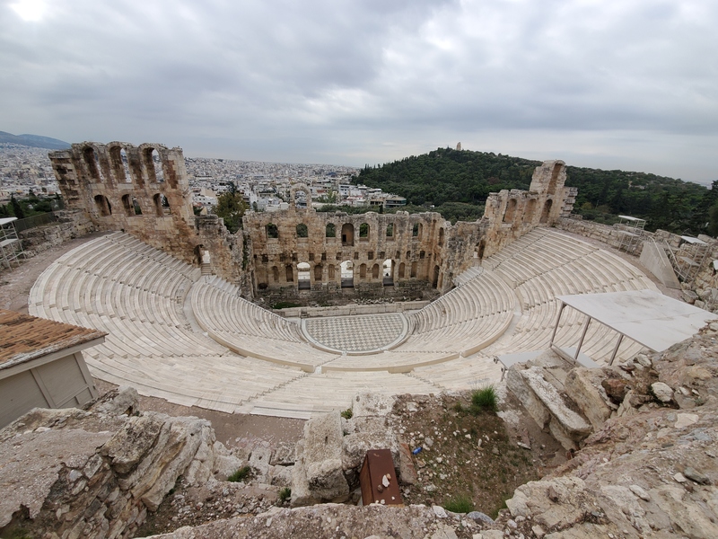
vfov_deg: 89.9
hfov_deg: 106.2
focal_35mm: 13
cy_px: 270
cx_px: 359
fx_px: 270
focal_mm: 1.8
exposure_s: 1/614
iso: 50
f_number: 2.2
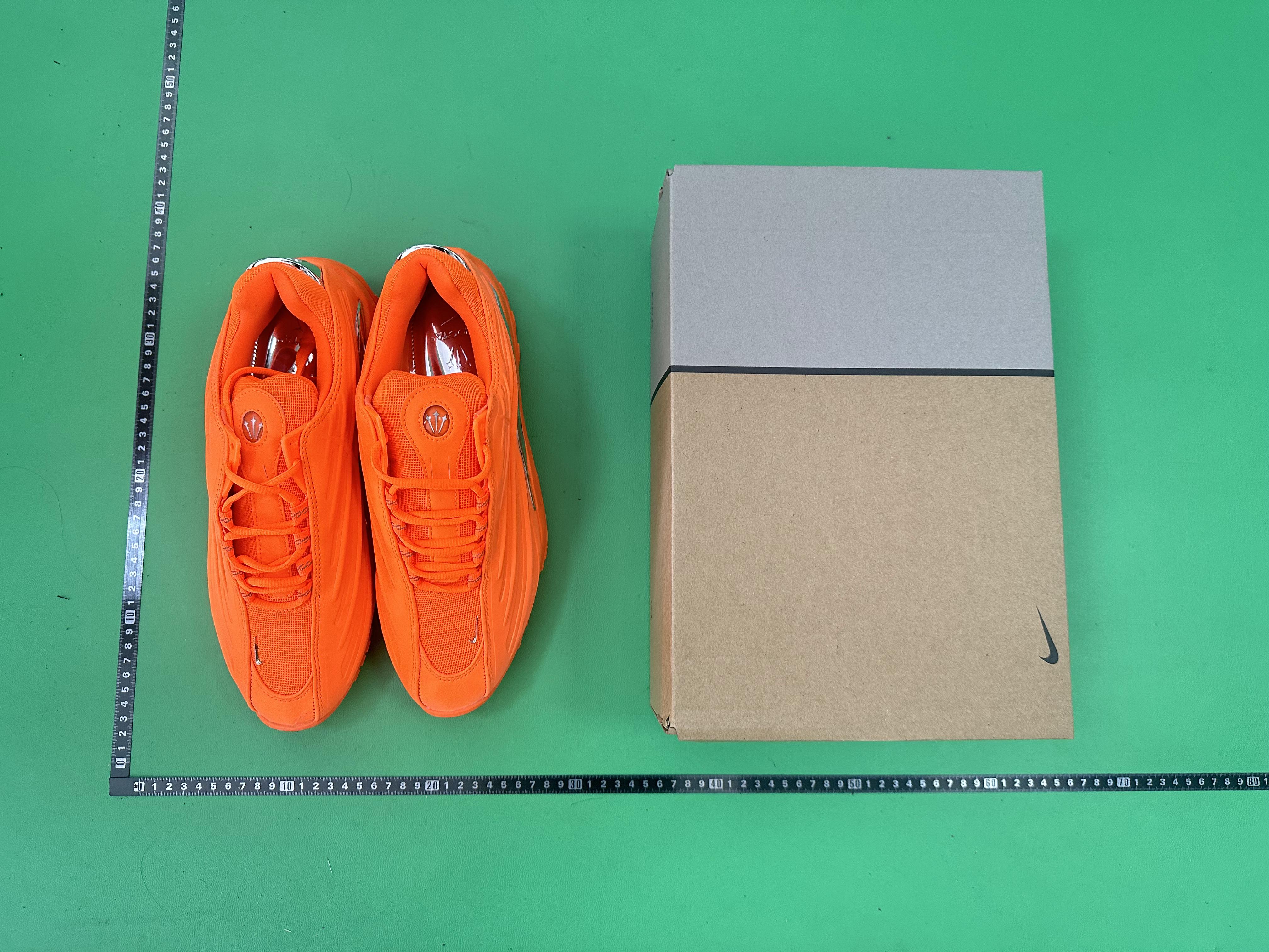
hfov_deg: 71.6
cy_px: 476
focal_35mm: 24
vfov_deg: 56.8
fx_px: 880
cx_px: 634
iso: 250
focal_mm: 6.86
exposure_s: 1/68
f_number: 1.78
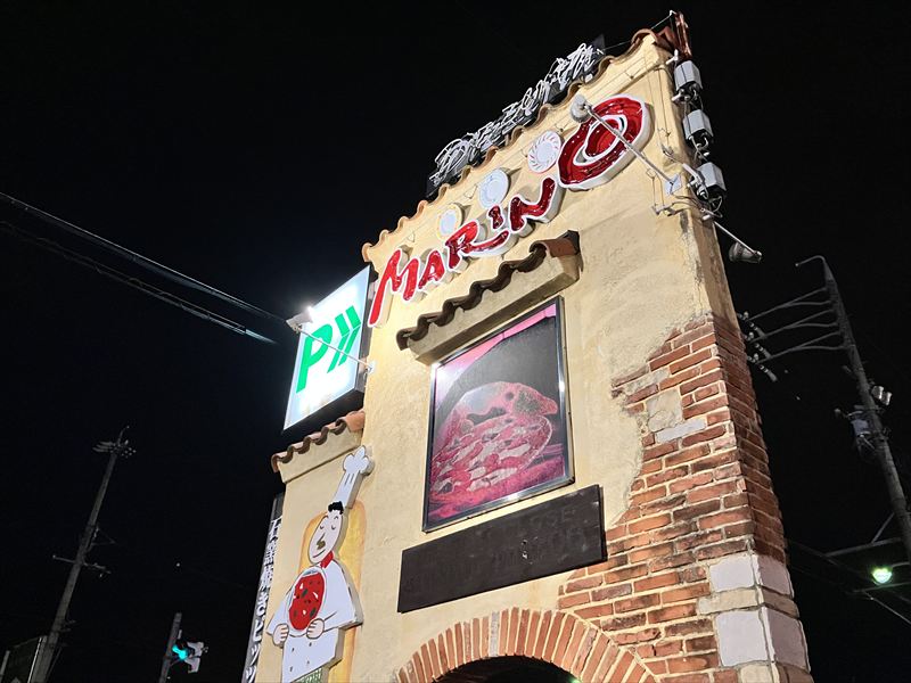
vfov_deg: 49.7
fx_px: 737
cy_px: 342
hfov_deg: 63.4
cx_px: 456
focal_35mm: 28
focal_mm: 3.99
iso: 200
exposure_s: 1/60
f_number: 1.8
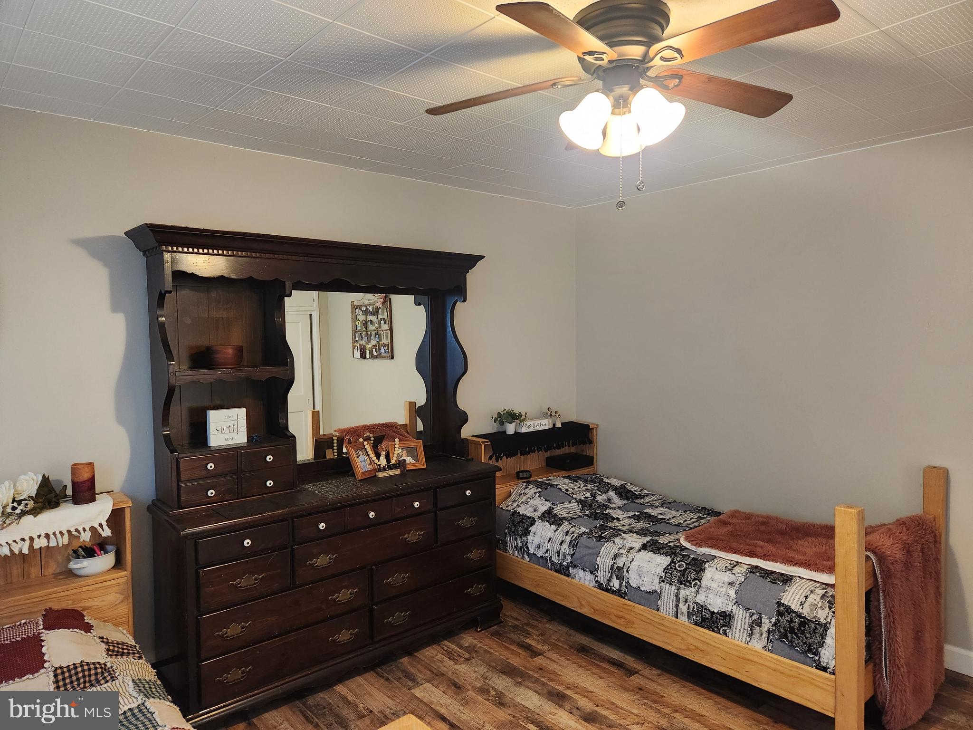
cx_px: 486
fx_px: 646
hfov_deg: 73.9
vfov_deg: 58.9
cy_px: 365
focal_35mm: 23
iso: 640
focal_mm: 5.4
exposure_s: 1/60
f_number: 1.8
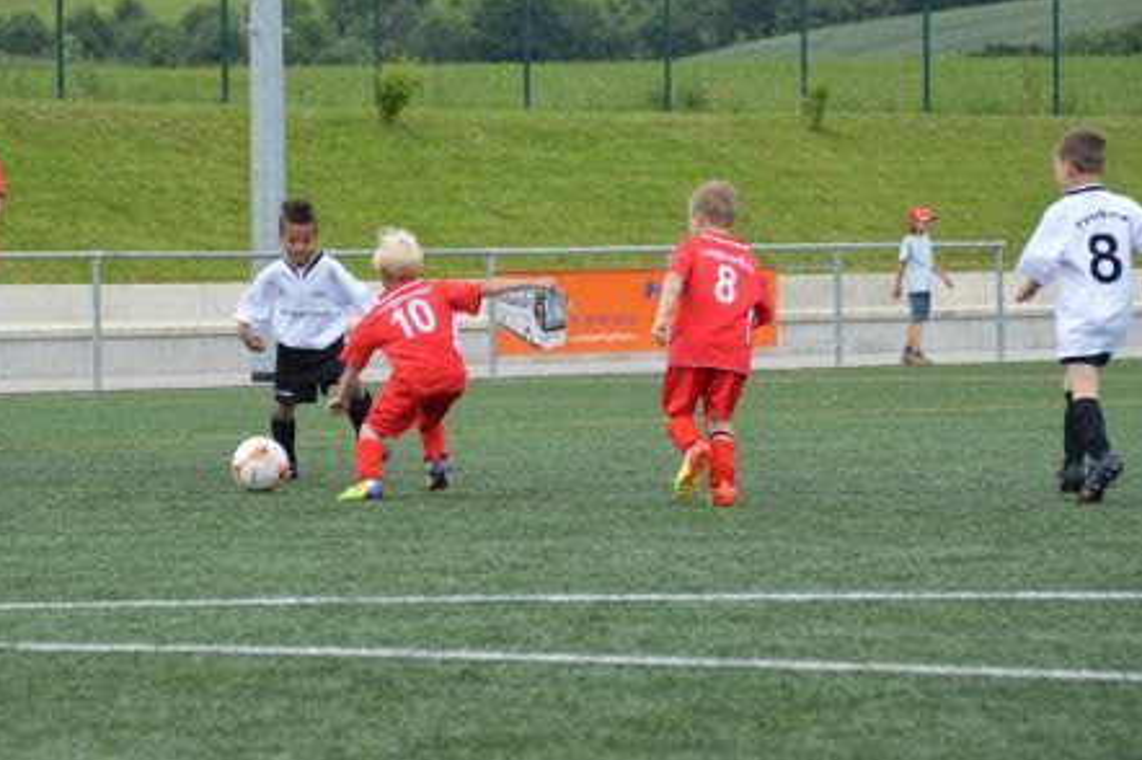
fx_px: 6773
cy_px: 345
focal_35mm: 214
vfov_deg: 6.4
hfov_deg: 9.6
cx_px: 434
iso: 400
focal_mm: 105
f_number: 5.3
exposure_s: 1/1250
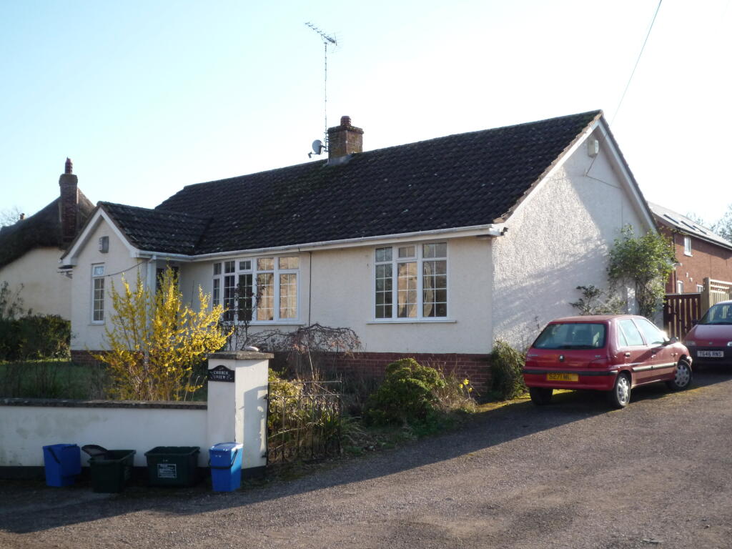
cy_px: 274
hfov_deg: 44.8
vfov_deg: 34.3
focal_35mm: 42
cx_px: 366
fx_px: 888
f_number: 4.1
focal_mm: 7.3
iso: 200
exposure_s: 1/500
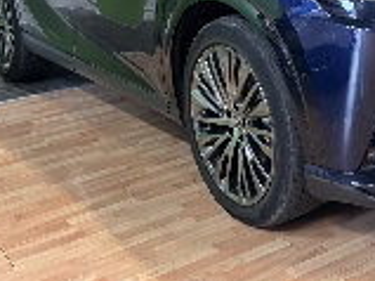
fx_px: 736
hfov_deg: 26.8
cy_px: -33
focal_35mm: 68
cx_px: 384
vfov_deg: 20.5
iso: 250
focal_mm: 5.96
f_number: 1.6
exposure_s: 1/50
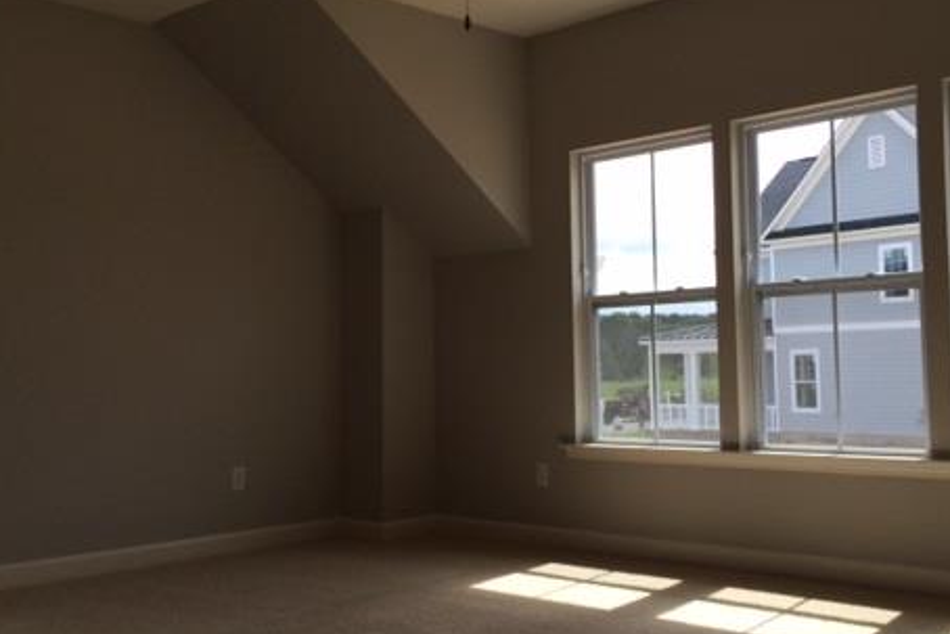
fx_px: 1161
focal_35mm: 44
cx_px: 552
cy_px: 289
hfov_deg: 44.3
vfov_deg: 30.5
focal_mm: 4.12
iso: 32
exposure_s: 1/631
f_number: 2.2
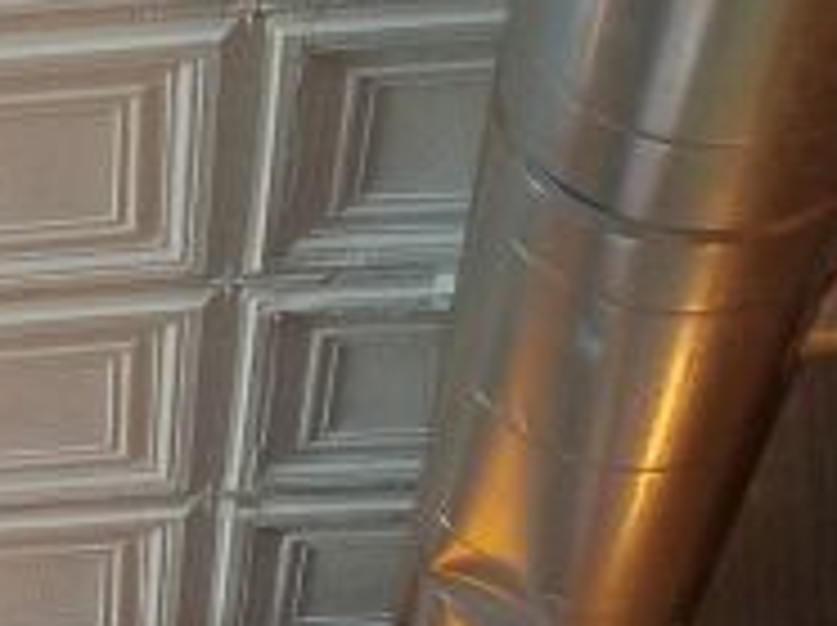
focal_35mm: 112
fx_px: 2705
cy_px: 1085
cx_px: -482
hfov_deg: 15.9
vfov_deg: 12.2
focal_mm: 4.2
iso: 100
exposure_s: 1/60
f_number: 1.7
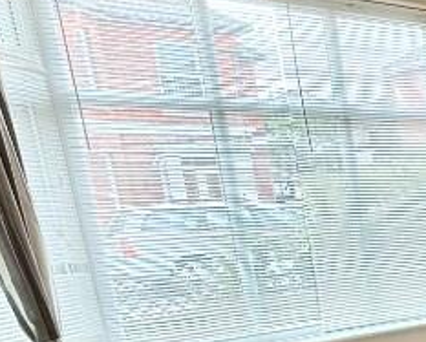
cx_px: 740
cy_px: 353
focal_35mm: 60
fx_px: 757
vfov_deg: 24.1
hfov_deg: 21.8
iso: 64
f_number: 2.2
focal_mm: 2.22
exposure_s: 1/100
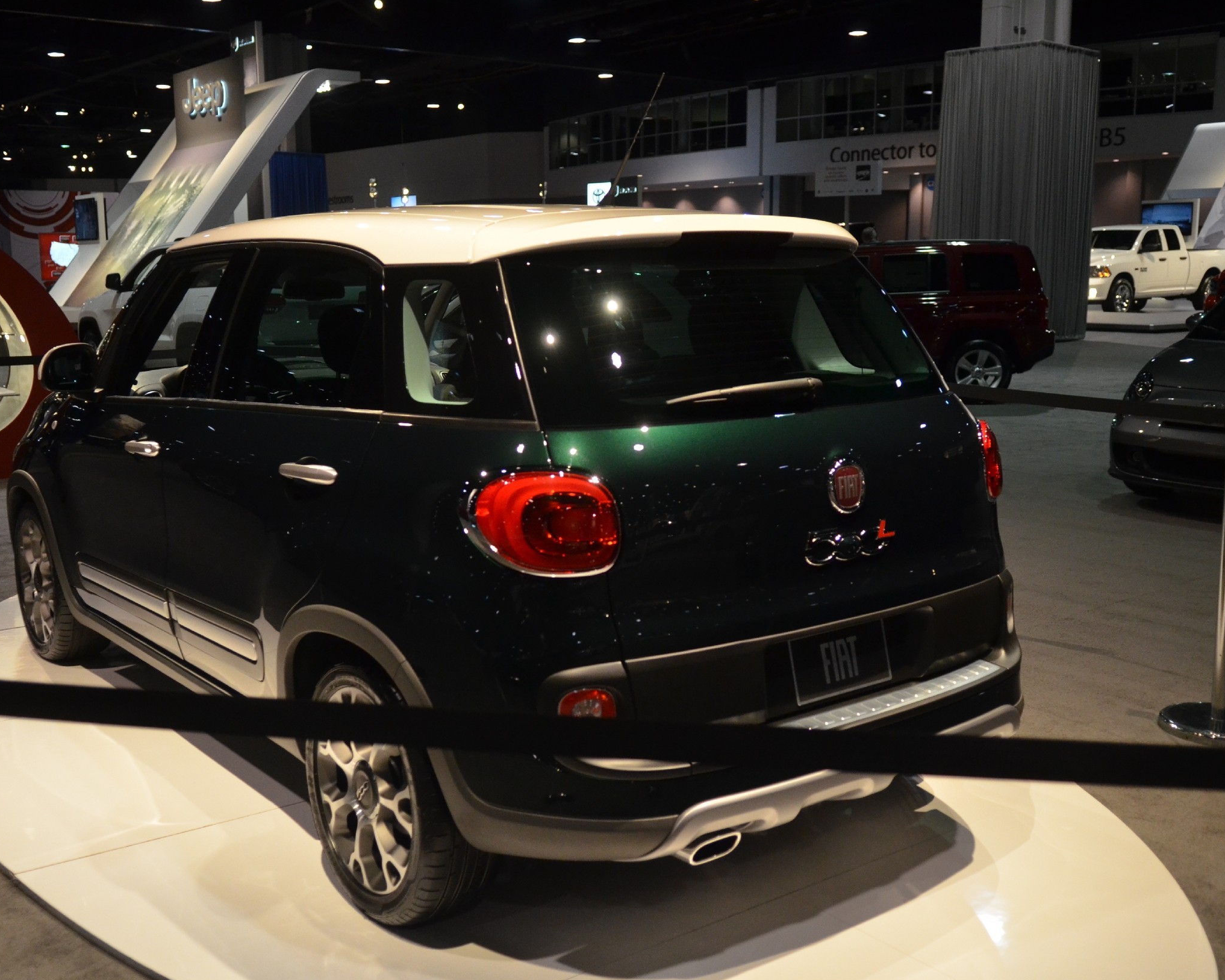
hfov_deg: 47.9
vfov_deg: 39.2
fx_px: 1378
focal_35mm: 38
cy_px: 487
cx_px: 582
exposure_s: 1/200
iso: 1600
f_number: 2.8
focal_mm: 22
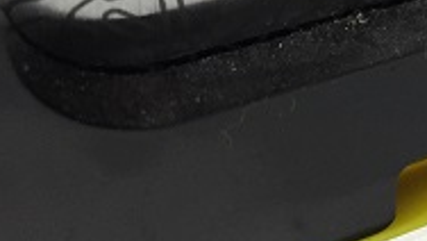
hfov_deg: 22.9
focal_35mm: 84
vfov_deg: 13.8
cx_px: 531
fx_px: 952
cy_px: -78
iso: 250
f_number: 2.2
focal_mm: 4.15
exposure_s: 1/24
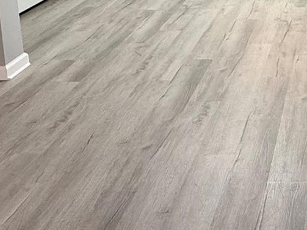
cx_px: 349
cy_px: -76
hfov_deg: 29.9
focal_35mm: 57
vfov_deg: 22.7
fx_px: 505
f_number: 2.2
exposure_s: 1/60
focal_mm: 2.22
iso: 200
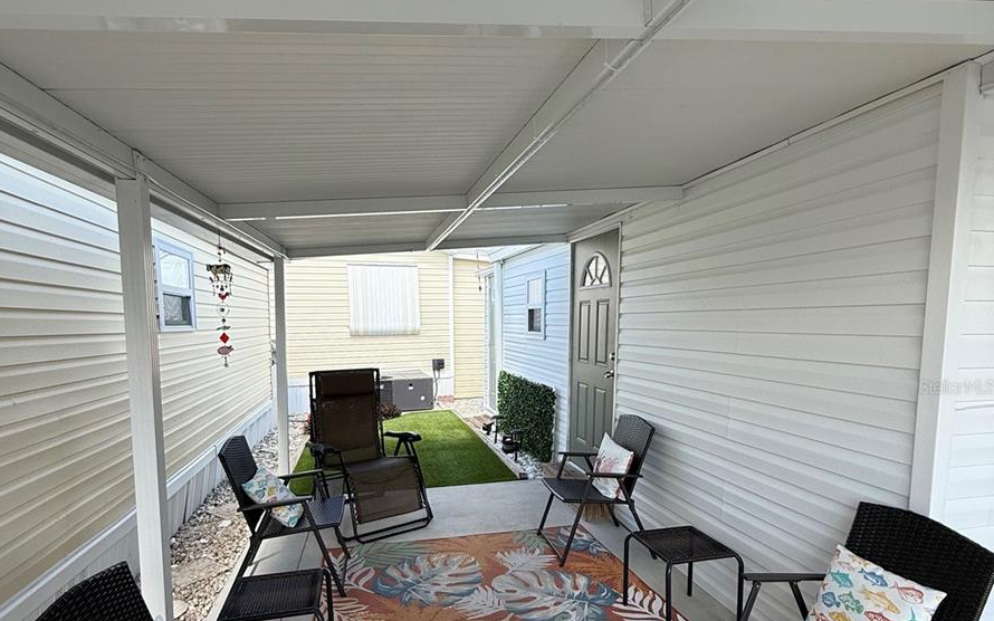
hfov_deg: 85.1
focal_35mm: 20
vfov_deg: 58.9
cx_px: 496
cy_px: 386
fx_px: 542
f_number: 2.2
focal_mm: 2.22
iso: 64
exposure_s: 1/400
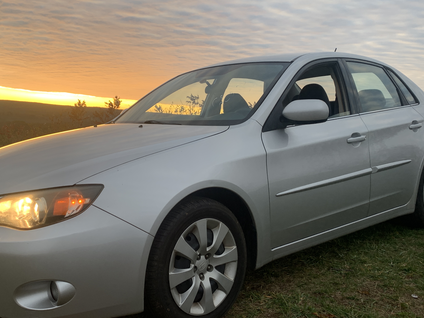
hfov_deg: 48.8
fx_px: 465
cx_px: 177
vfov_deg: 37.7
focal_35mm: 38
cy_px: 139
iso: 25
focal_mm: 4.25
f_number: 1.8
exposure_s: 1/122
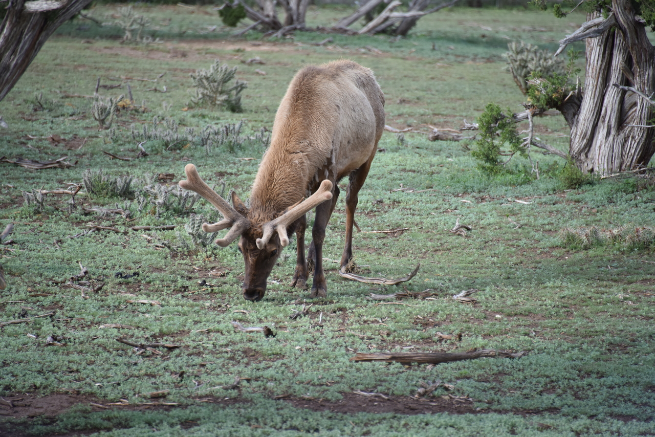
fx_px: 5459
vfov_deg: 4.6
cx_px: 328
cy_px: 218
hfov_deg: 6.9
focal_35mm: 300
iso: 560
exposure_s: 1/640
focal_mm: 300
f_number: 5.6
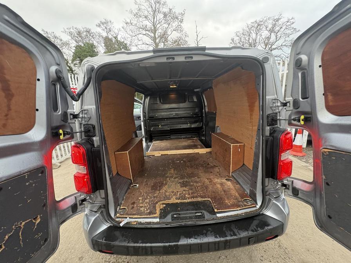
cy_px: 132
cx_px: 176
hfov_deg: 102.1
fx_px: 142
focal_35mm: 14
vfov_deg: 85.7
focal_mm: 2.22
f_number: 2.2
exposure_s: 1/60
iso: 400
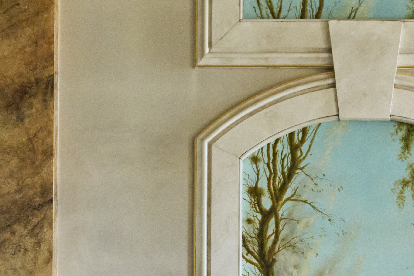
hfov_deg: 14.7
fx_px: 1587
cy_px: 434
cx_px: 356
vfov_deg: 9.6
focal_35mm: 138
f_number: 2.8
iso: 3200
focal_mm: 35
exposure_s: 1/400
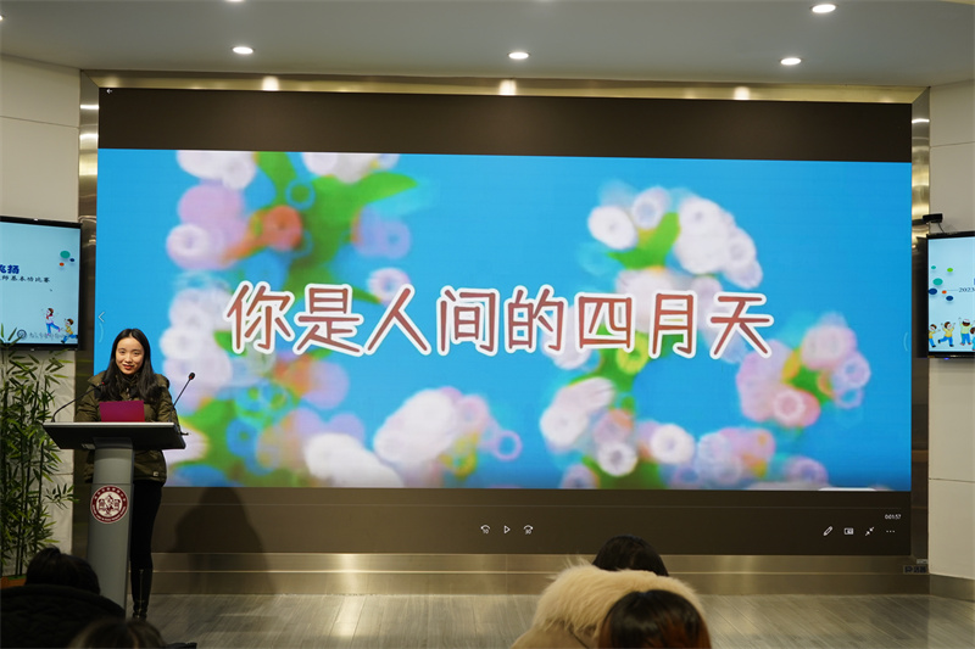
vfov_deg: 31.9
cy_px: 324
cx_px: 488
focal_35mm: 42
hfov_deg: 46.4
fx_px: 1137
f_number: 4.5
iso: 320
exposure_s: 1/50
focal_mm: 42
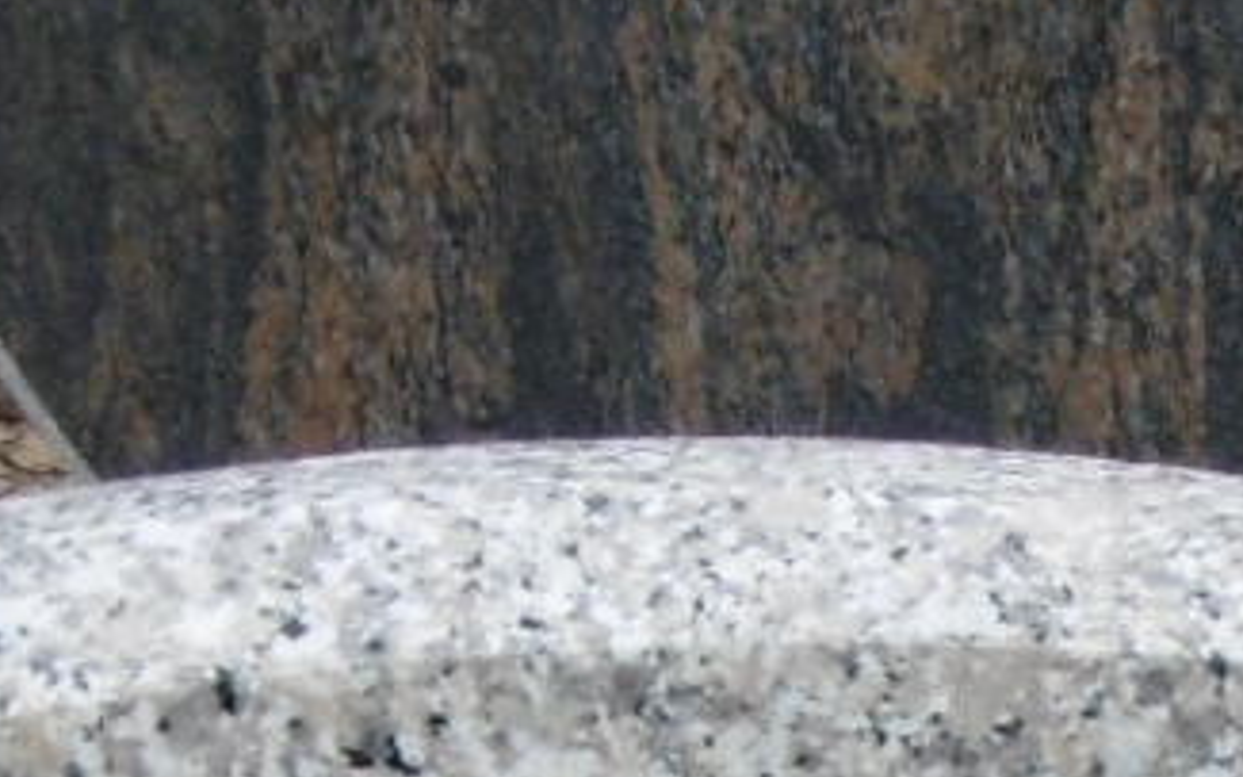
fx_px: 9721
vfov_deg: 4.4
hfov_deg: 7.2
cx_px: 2046
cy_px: 2431
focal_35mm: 287
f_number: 3.8
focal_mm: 7.7
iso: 100
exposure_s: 1/320
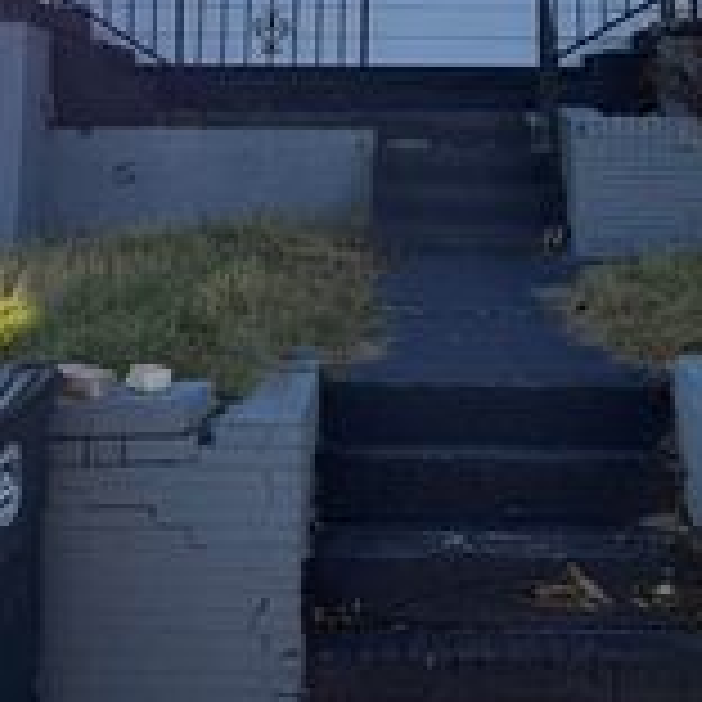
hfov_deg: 25.3
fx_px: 1560
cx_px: 396
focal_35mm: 68
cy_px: -106
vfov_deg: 23.5
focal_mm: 6.76
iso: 100
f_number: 1.78
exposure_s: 1/3759
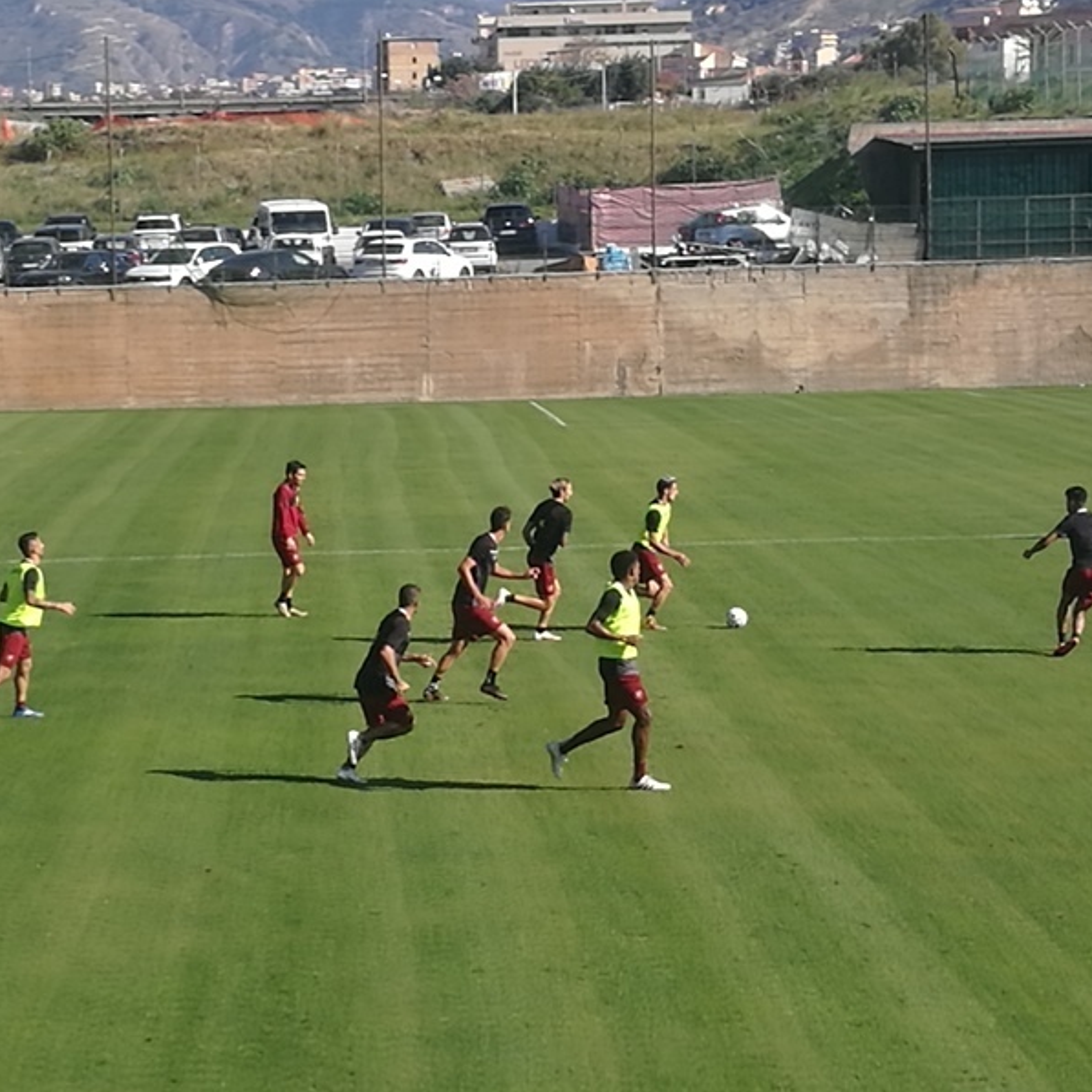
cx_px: 373
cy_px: 547
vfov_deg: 13.6
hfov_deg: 13.6
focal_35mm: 128
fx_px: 4568
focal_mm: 4.5
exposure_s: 1/803
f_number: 2.2
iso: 50
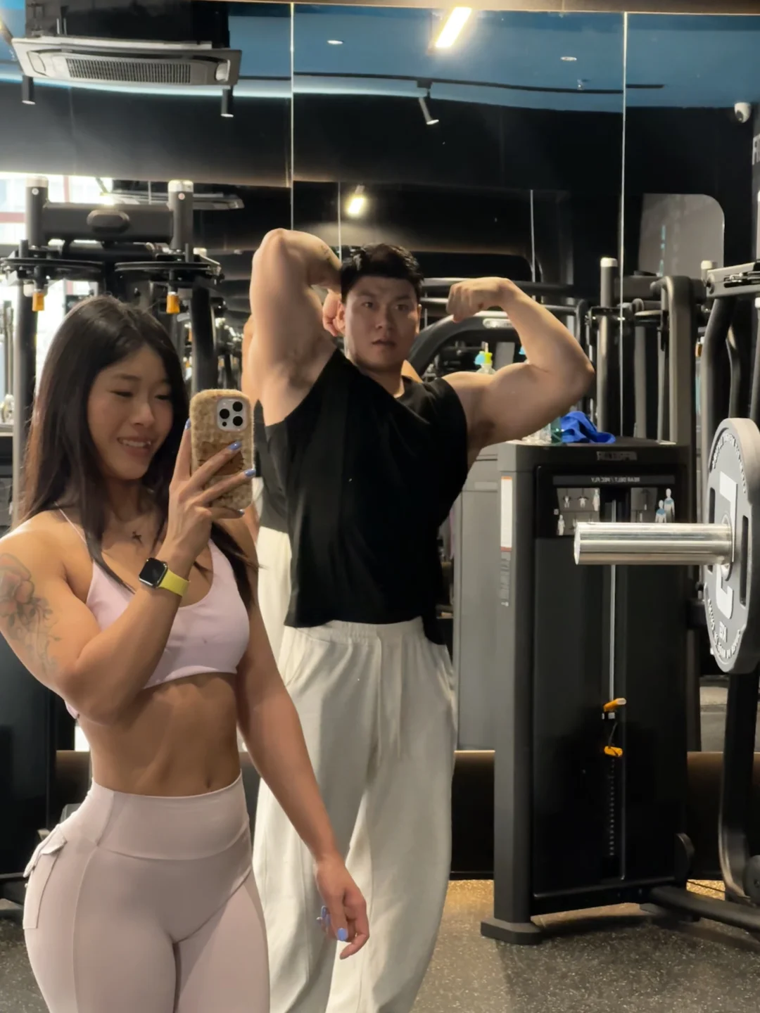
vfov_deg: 25.3
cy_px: 506
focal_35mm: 77
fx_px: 2254
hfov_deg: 19.1
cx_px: 380
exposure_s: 1/40
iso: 800
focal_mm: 9
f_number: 2.8
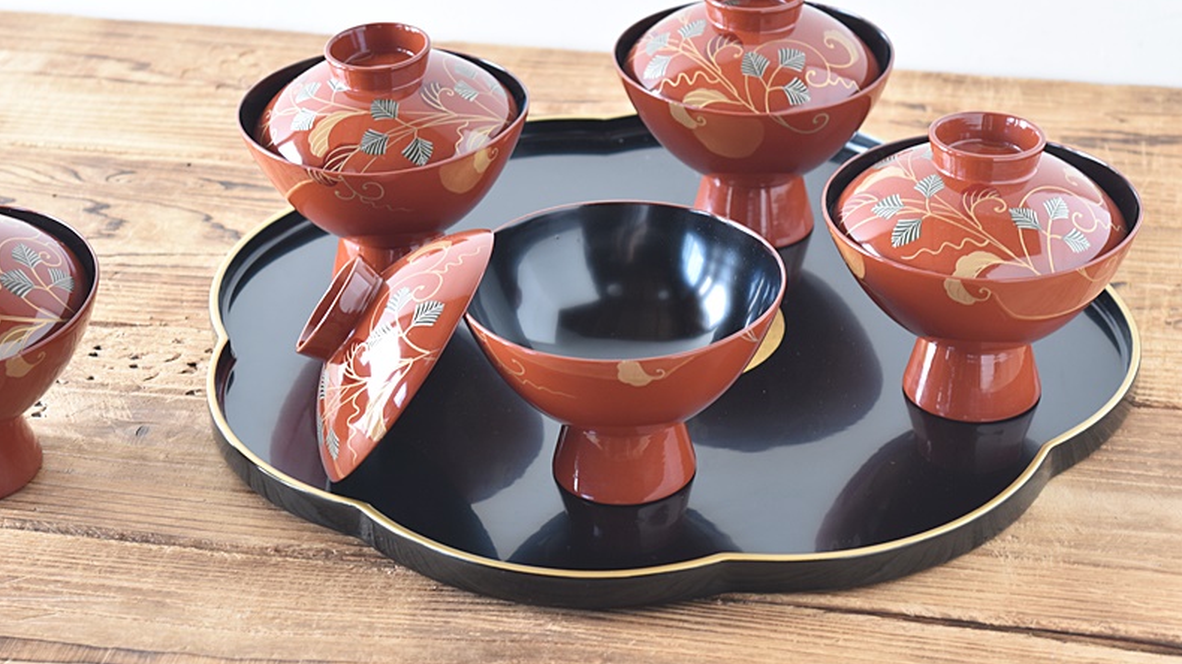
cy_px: 298
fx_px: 2743
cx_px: 587
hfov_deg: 24.3
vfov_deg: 13.8
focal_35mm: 88
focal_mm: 55
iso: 400
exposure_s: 1/3
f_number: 5.6
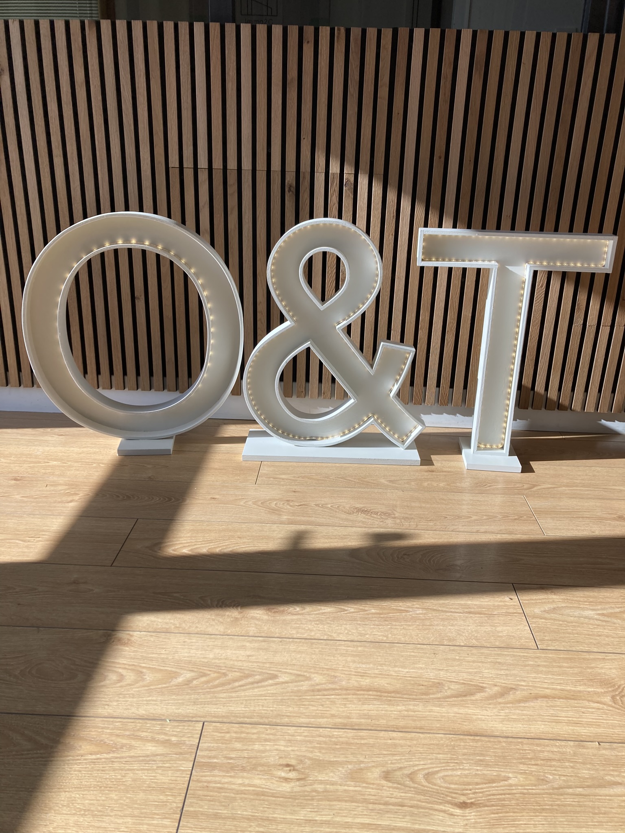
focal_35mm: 28
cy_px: 416
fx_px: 674
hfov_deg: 49.7
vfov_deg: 63.4
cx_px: 312
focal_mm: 3.99
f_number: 1.8
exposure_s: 1/169
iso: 20
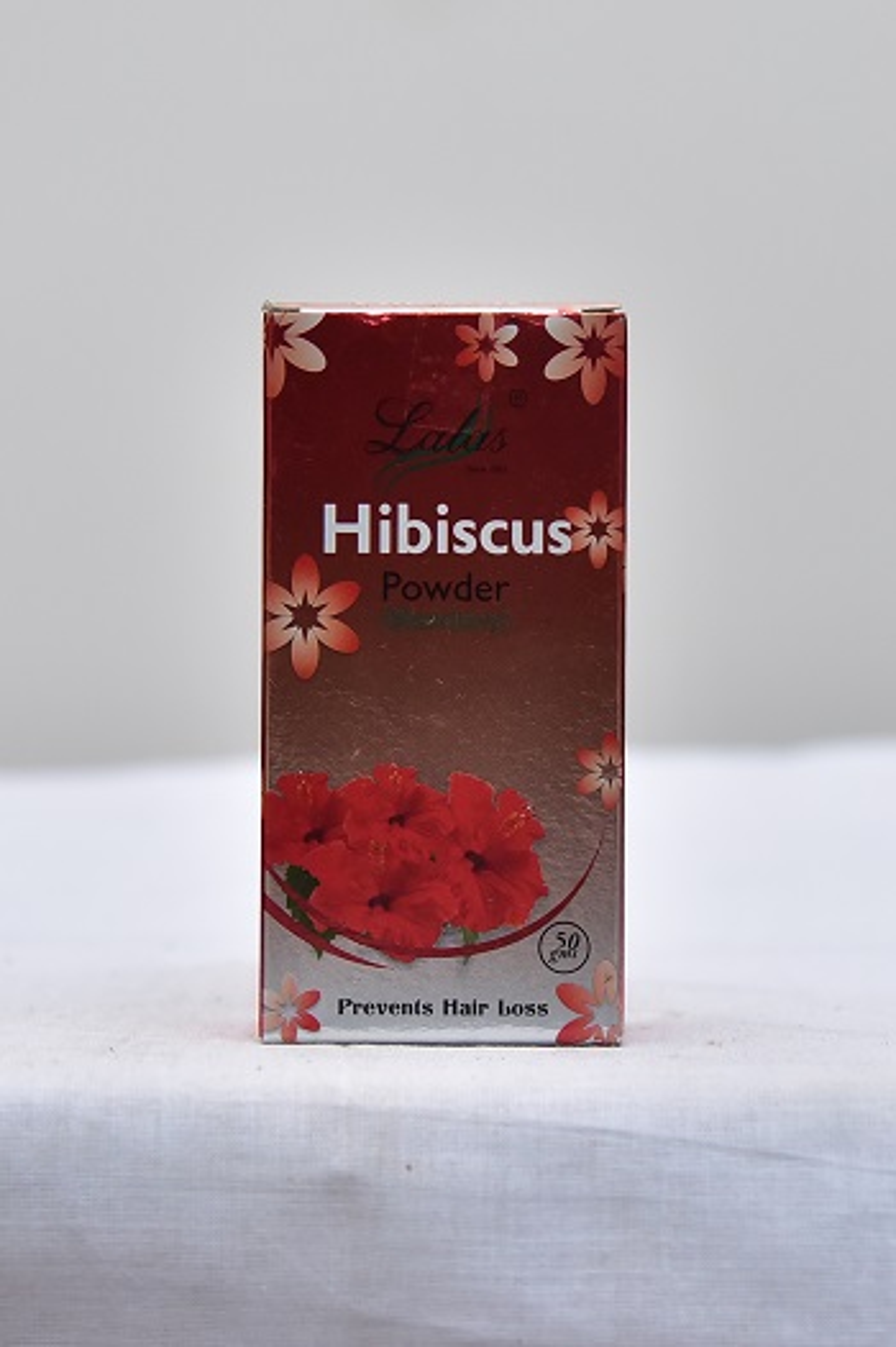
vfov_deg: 27.0
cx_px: 448
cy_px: 674
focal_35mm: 75
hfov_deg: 18.2
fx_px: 2803
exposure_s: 1/125
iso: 1600
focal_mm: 75
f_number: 4
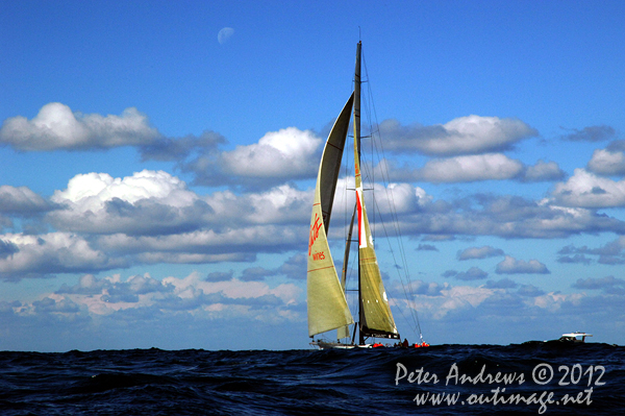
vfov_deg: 11.4
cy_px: 208
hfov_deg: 17.1
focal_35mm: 120
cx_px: 312
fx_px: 2082
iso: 400
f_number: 20
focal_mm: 80
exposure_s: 1/320
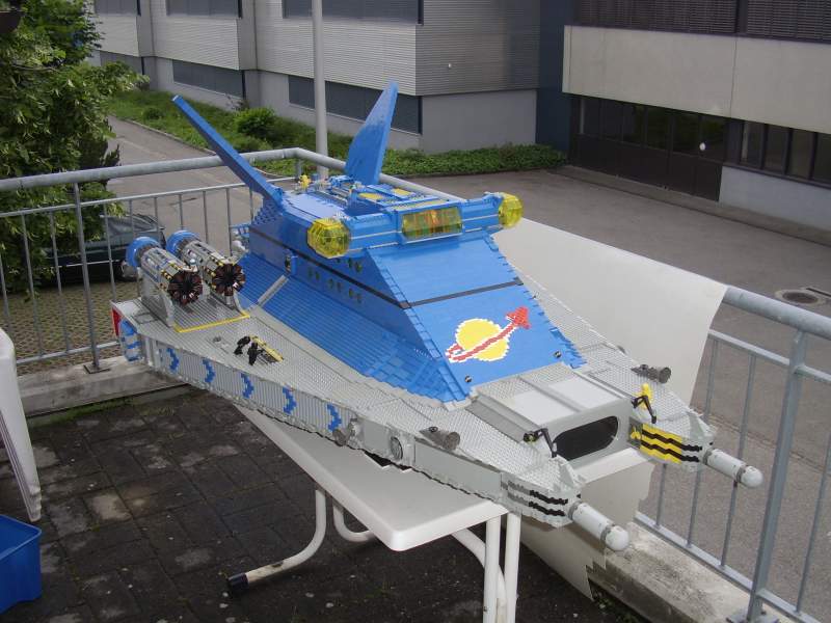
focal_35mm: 30
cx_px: 416
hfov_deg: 60.0
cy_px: 312
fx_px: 720
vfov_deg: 46.8
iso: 71
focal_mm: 5.8
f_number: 4.1
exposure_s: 1/385
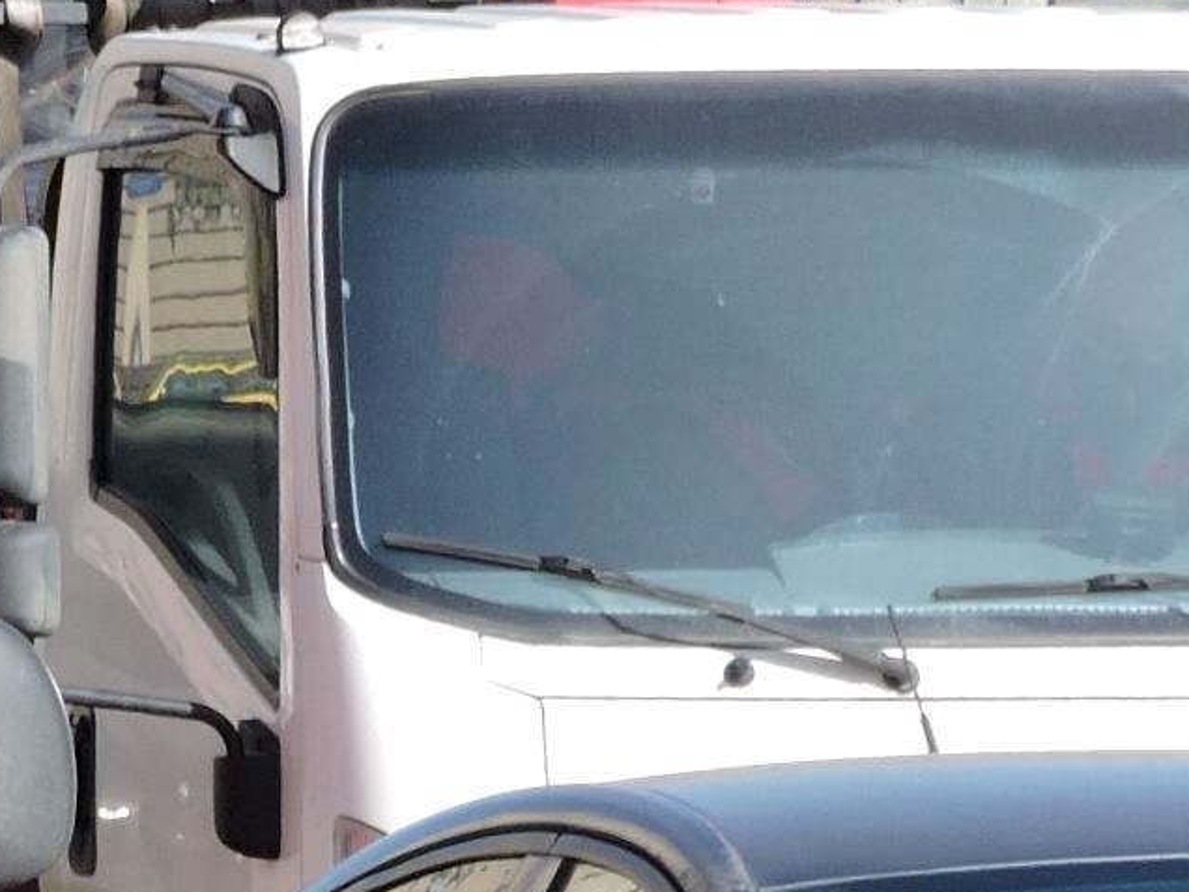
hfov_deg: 2.9
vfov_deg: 2.1
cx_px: 1516
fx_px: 23769
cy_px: 1260
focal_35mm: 692
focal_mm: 39.4
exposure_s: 1/250
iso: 100
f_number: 5.3
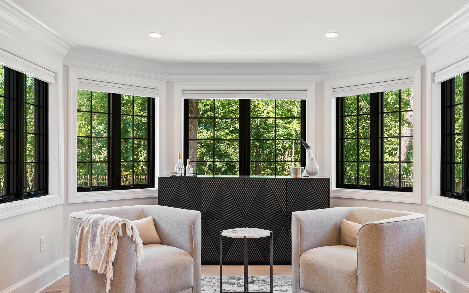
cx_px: 245
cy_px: 160
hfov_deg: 60.4
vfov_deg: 39.9
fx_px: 403
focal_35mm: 32
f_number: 5
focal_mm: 29.5
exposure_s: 1/25
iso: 500
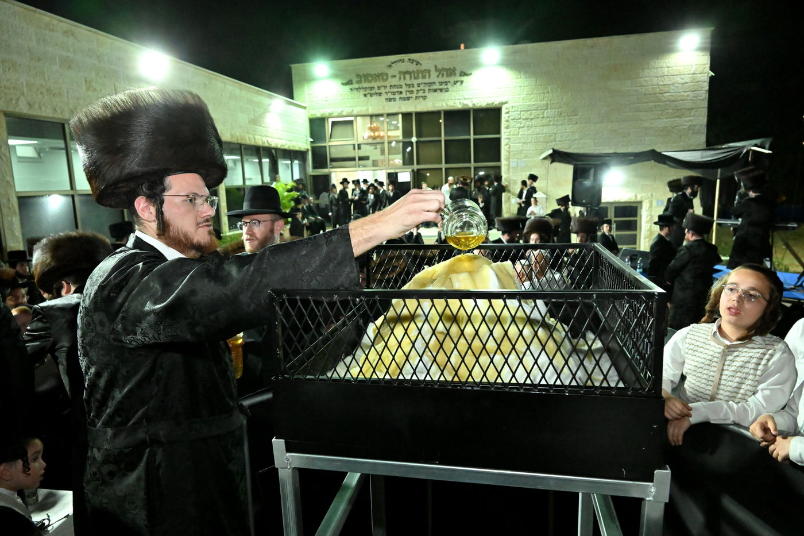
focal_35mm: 24
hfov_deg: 73.8
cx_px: 402
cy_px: 268
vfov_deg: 53.1
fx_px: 536
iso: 8000
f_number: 5.6
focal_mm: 24
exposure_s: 1/200
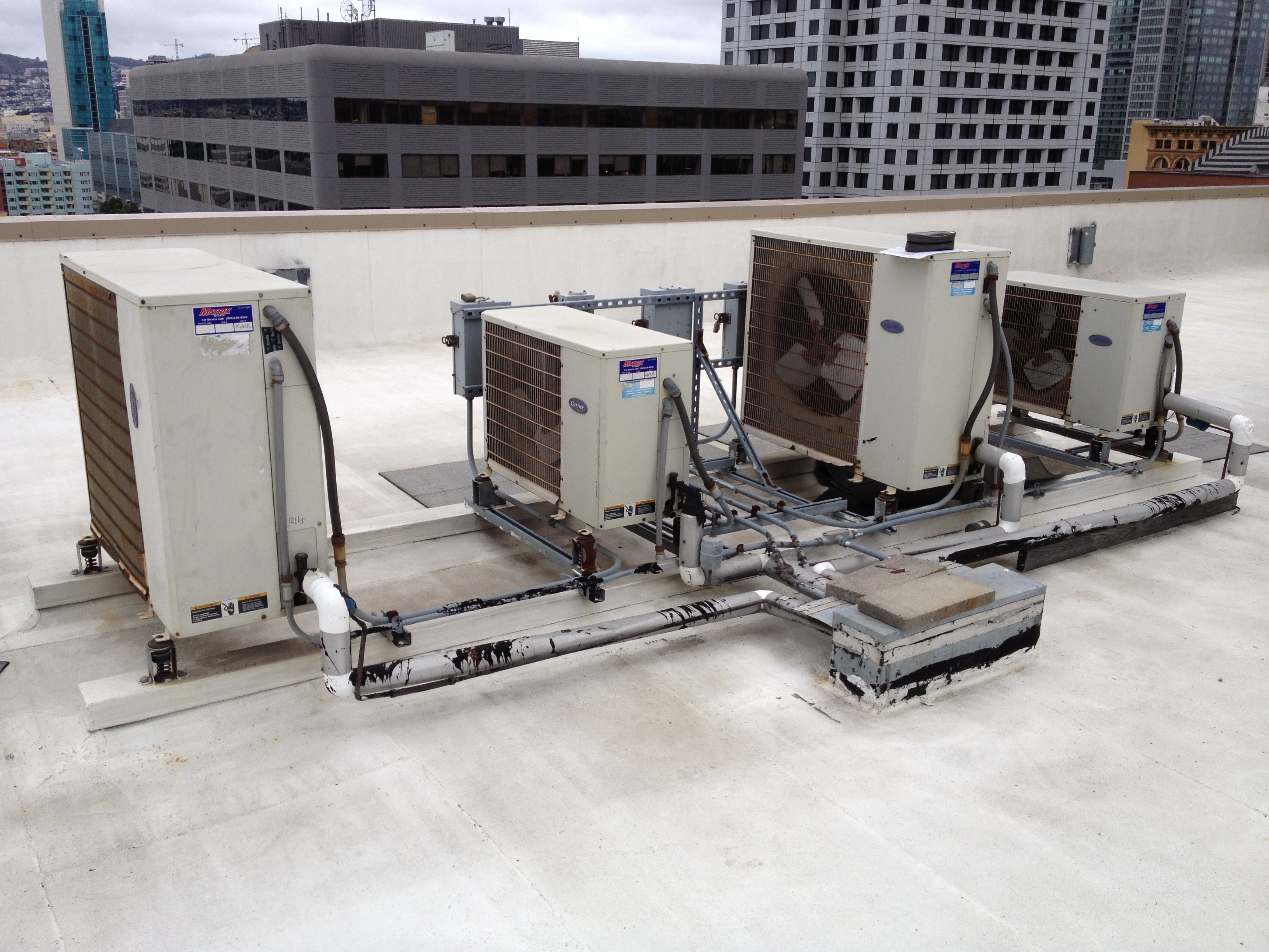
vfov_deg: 40.7
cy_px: 476
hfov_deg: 52.6
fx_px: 1283
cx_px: 634
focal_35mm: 35
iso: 50
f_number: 2.4
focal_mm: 4.28
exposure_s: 1/1323
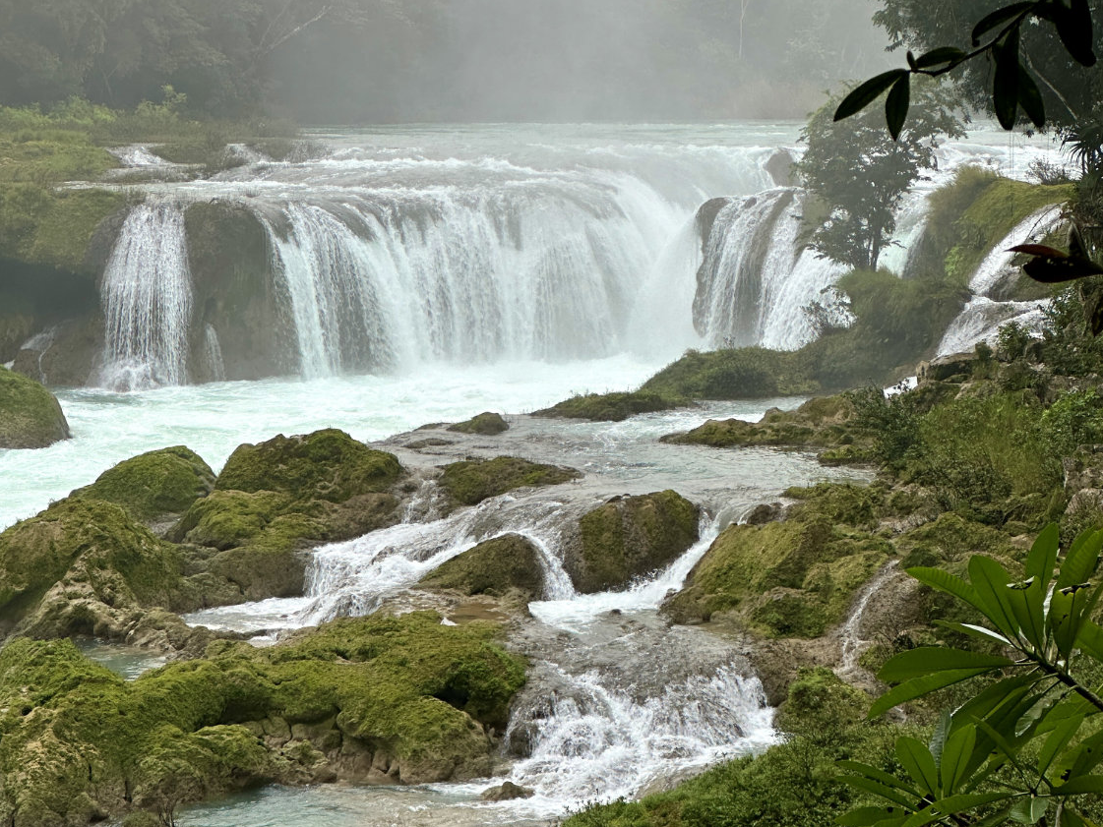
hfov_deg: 19.1
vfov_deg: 14.4
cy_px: 342
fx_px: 3282
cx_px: 552
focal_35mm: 103
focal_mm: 9
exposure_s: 1/99
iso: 64
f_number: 2.8
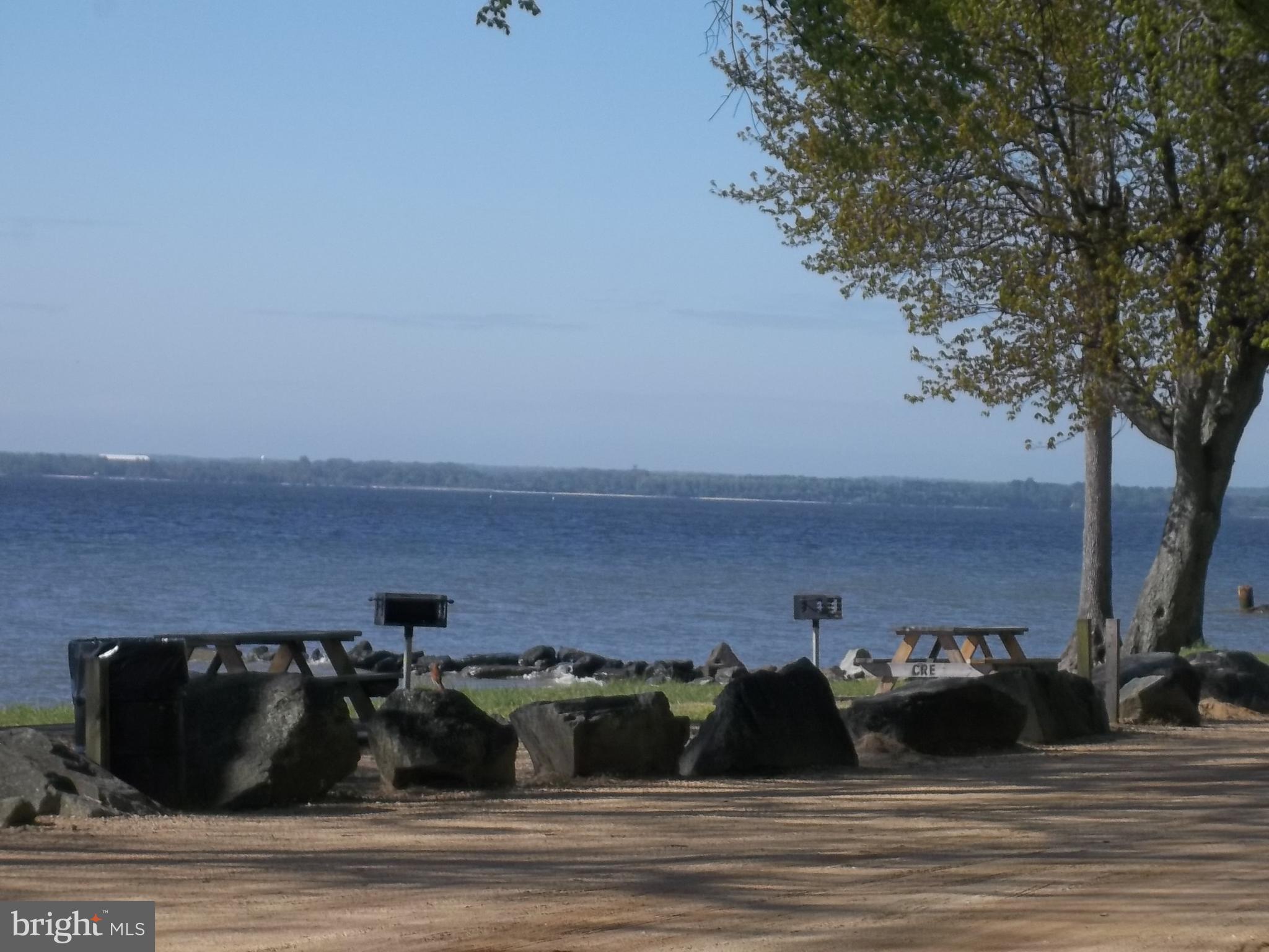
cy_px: 476
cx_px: 634
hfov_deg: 14.6
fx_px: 4949
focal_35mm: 135
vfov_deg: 11.0
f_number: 5.9
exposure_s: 1/500
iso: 80
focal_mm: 24.5
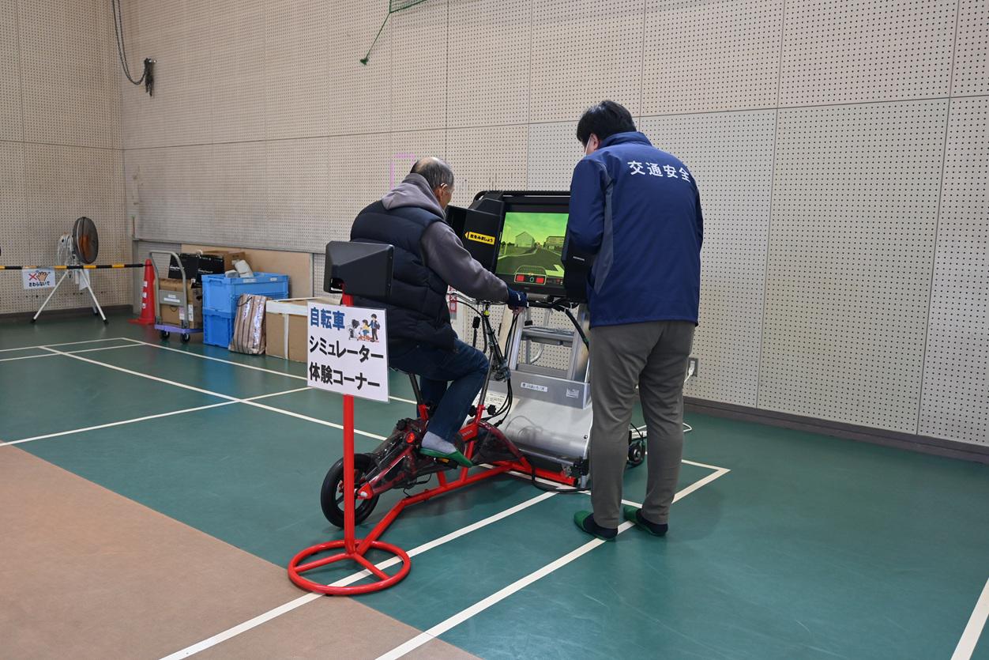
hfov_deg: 61.9
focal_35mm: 30
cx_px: 494
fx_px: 824
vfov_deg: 43.6
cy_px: 330
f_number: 3.8
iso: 640
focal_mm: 20
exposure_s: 1/125
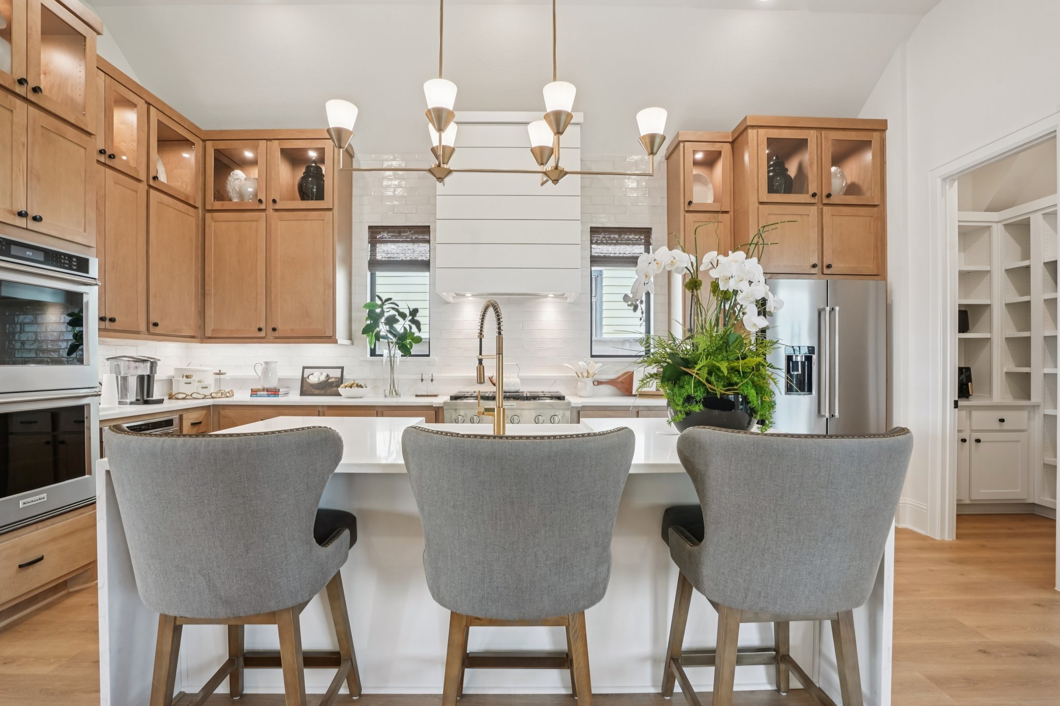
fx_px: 471
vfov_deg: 73.7
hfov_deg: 96.7
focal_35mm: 16
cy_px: 353
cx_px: 530
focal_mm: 16
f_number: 8
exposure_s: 1/45
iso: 400
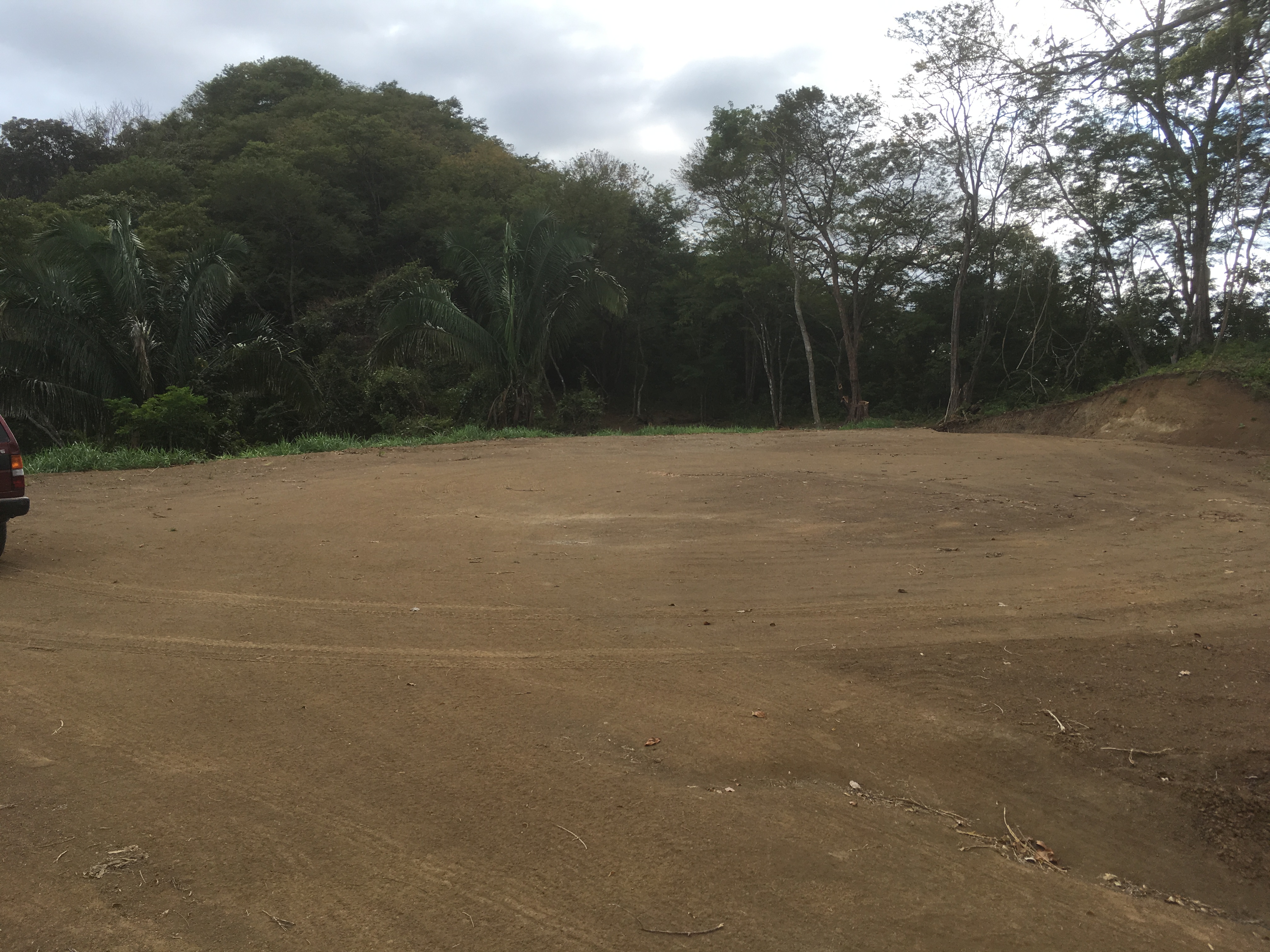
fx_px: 1064
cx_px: 635
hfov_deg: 61.7
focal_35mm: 29
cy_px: 476
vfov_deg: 48.2
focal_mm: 4.15
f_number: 2.2
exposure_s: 1/938
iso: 25
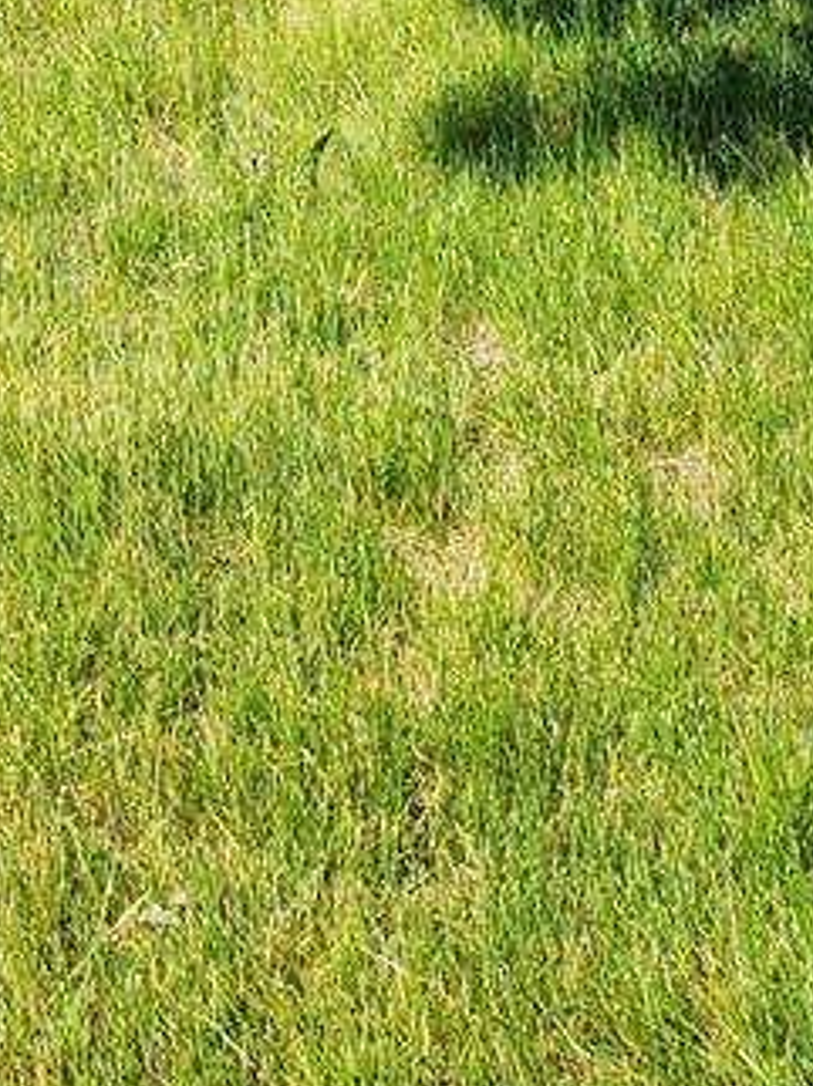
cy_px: -621
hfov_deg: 14.3
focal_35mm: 103
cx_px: 179
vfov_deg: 17.0
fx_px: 3230
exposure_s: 1/677
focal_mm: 6.4
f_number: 1.8
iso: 12
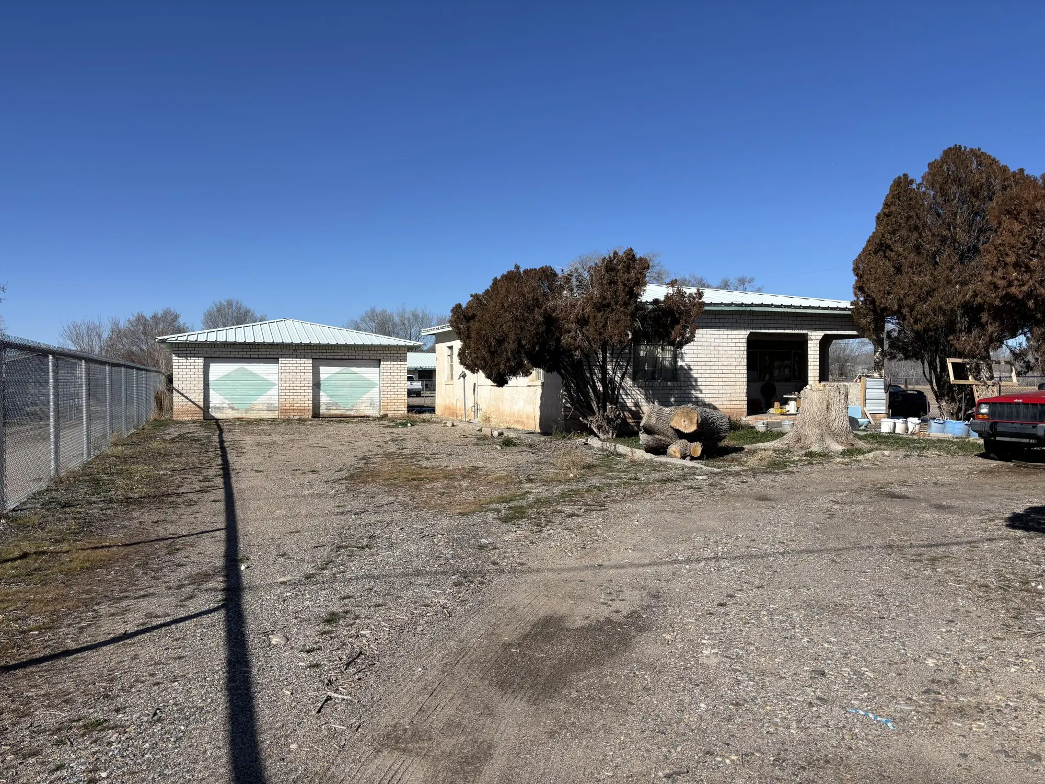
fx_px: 785
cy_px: 392
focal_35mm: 26
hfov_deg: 67.3
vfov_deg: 53.1
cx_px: 522
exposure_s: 1/4854
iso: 50
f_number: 1.6
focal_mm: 5.96
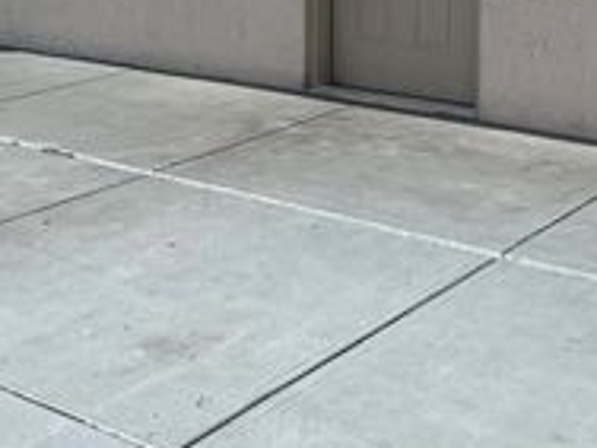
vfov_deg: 20.4
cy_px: -33
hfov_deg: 28.2
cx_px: 283
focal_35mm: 69
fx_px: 1190
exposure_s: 1/4651
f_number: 1.6
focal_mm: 5.1
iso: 50
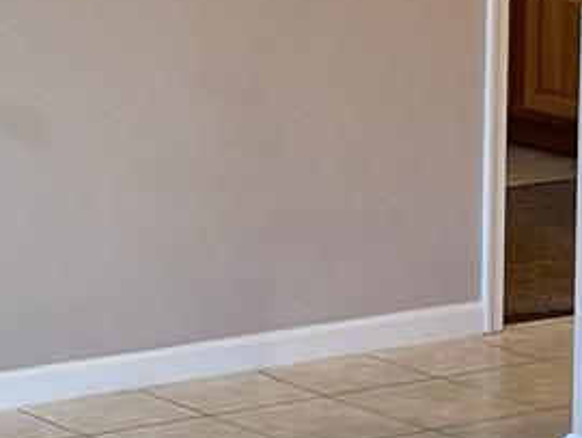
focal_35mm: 197
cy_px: -84
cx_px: -121
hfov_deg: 9.9
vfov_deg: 7.5
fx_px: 3315
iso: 100
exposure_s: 1/120
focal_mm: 4.2
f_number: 1.6
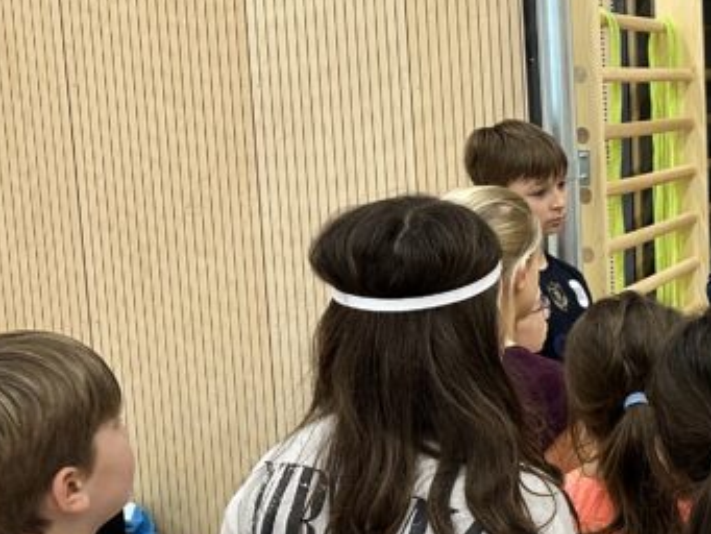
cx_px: 907
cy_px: 323
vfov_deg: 20.4
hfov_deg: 24.0
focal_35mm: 72
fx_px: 1479
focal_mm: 6.86
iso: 250
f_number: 1.78
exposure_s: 1/119
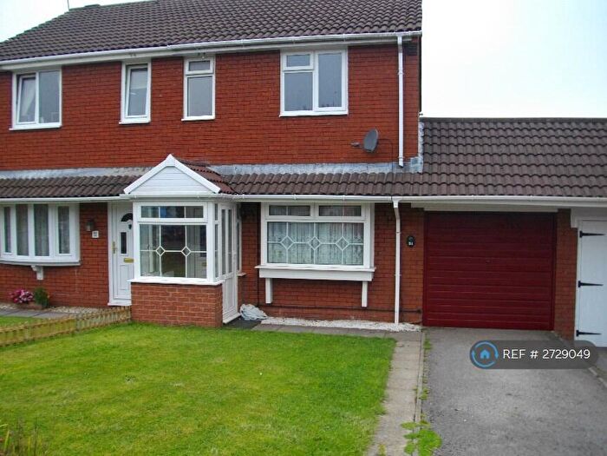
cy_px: 228
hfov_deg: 56.8
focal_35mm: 32
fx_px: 561
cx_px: 304
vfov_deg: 44.2
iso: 105
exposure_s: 1/125
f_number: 2.9
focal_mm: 5.7
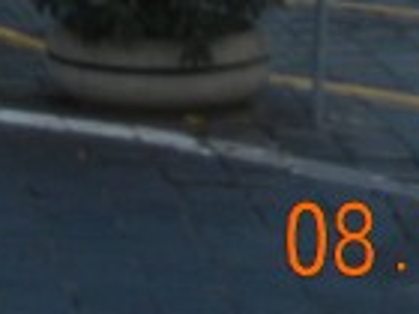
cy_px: -670
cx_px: -305
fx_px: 3014
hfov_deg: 7.7
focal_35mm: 249
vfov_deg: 5.6
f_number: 3.6
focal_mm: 6.2
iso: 160
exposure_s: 1/406
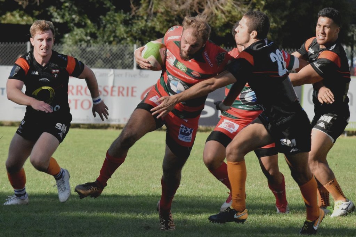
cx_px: 178
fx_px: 4448
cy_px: 118
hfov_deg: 4.6
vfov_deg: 3.1
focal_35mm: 450
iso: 1600
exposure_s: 1/1600
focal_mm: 300
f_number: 11
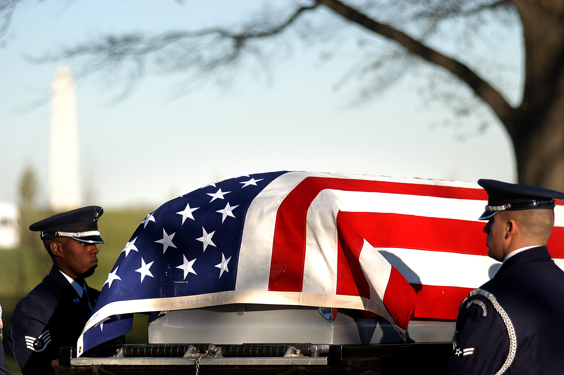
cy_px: 188
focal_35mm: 202
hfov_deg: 10.2
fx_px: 3170
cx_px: 282
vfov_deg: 6.8
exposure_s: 1/4000
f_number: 2.8
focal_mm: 135
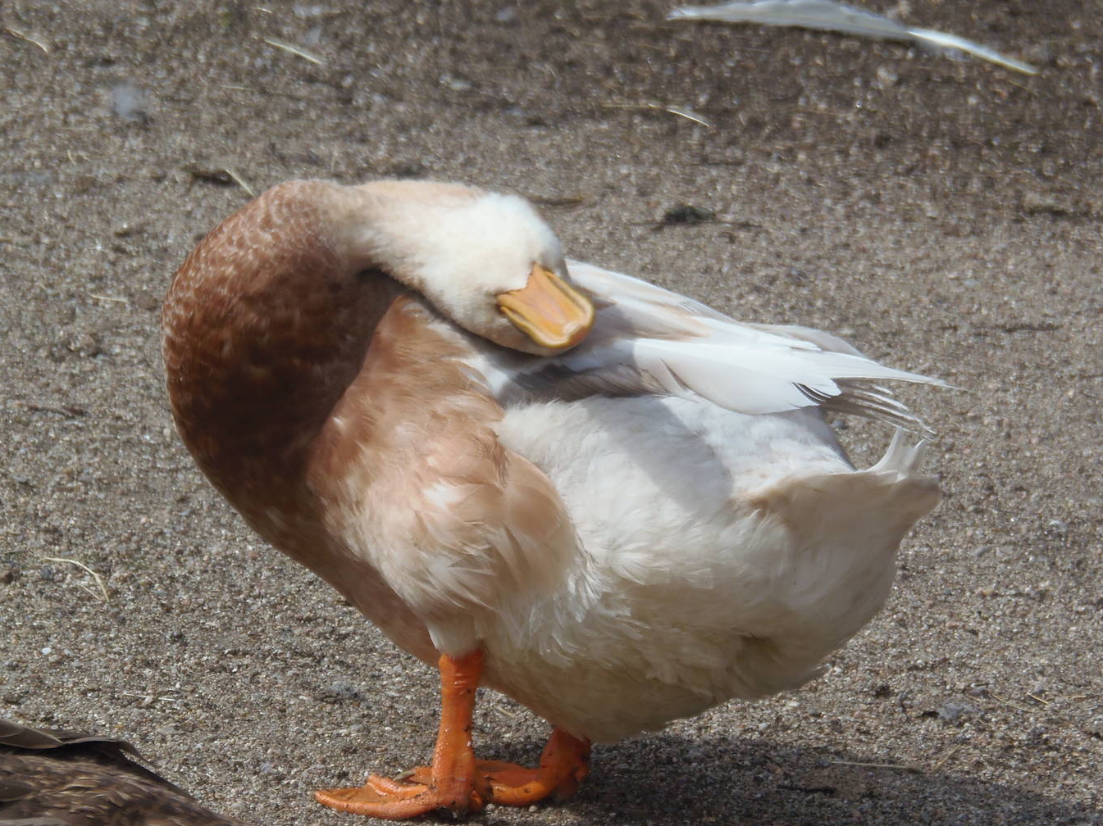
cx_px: 468
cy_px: 396
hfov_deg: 6.0
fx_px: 10576
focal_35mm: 332
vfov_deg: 4.5
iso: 64
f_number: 5.2
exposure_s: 1/320
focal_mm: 51.7
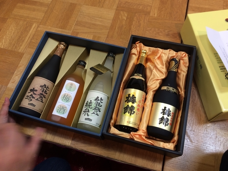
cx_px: 114
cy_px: 86
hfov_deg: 61.7
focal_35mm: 29
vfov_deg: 48.2
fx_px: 191
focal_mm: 4.15
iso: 40
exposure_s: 1/40
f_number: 2.2
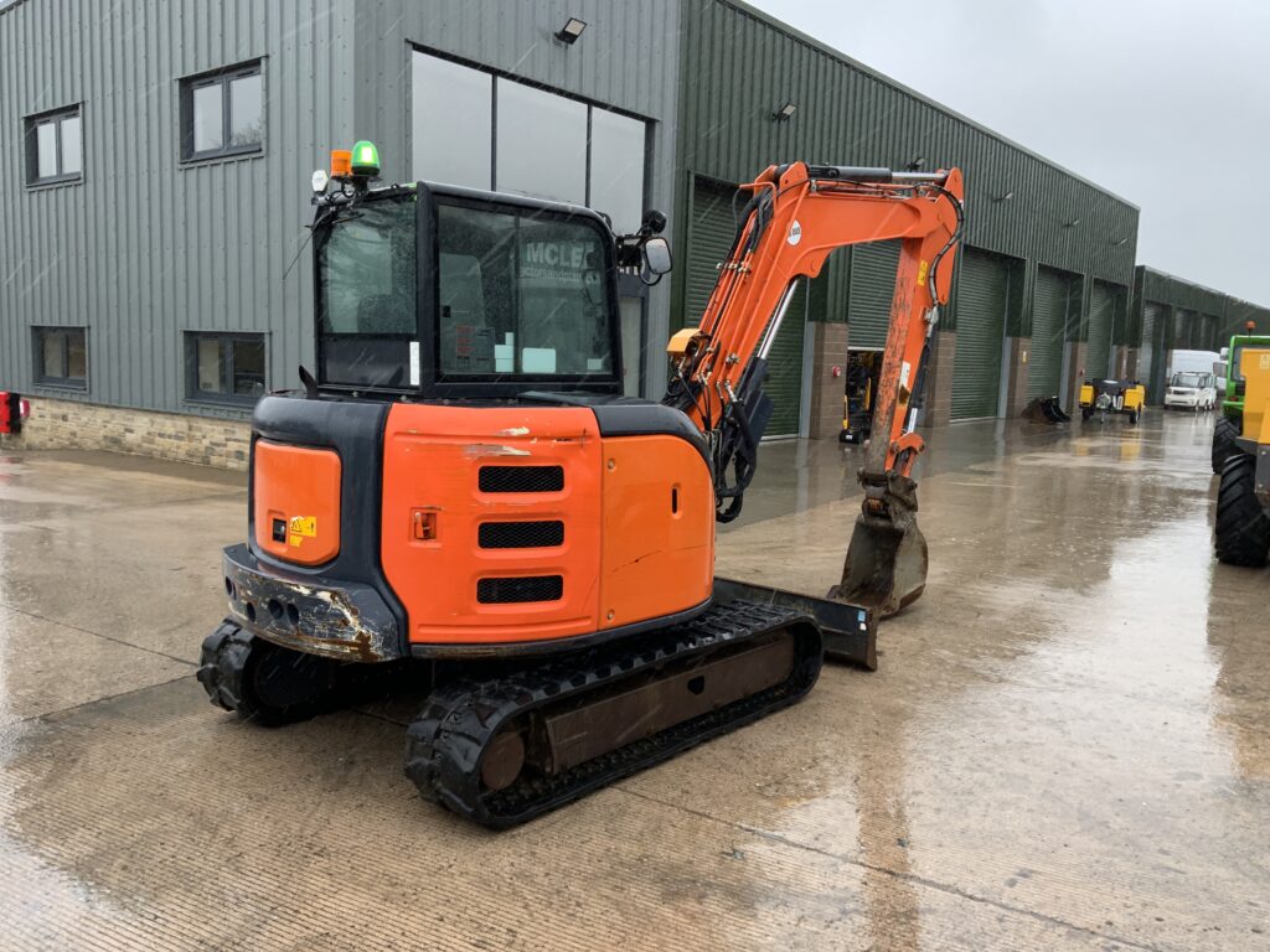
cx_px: 635
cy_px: 476
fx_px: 1064
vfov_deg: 48.2
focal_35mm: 29
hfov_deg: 61.7
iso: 25
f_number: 1.8
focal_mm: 3
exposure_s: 1/122
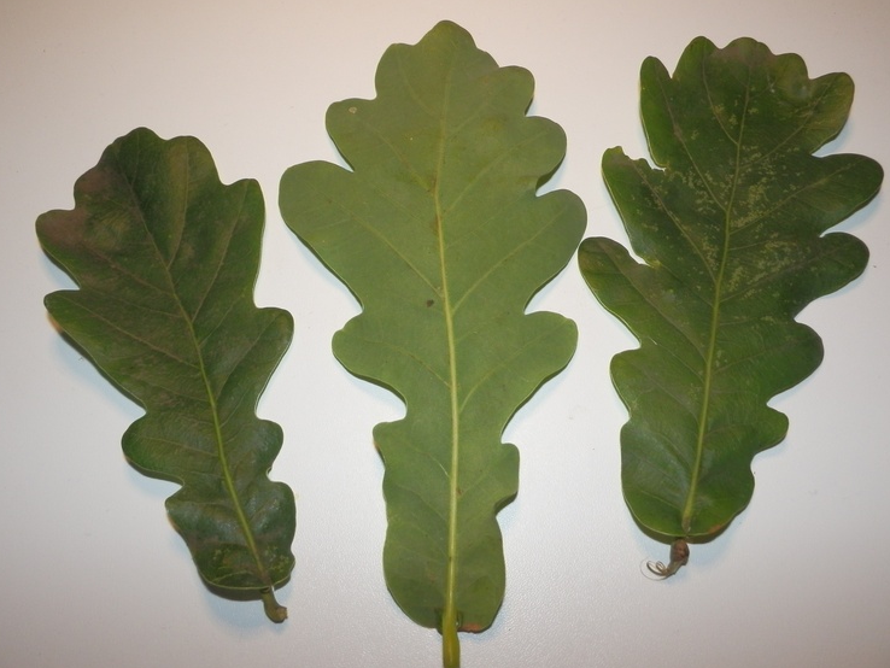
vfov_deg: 53.1
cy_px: 312
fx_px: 669
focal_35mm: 26
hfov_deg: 67.3
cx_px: 450
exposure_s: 1/40
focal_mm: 4.2
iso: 250
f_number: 7.9
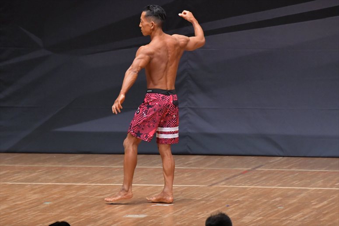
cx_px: 170
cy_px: 113
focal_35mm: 300
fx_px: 2824
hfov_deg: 6.9
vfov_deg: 4.6
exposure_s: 1/400
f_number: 5.6
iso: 6400
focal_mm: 200
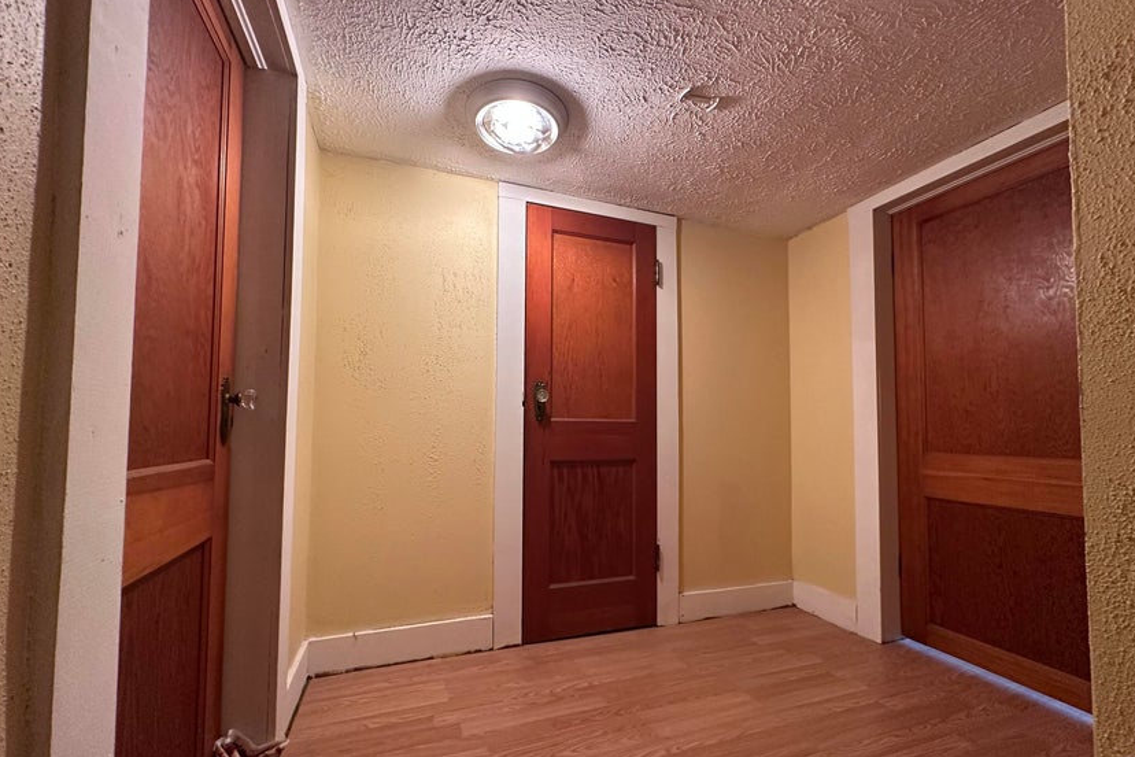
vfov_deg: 77.2
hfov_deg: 100.4
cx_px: 578
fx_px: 473
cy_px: 410
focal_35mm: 15
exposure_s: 1/60
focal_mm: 2.22
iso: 400
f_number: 2.2
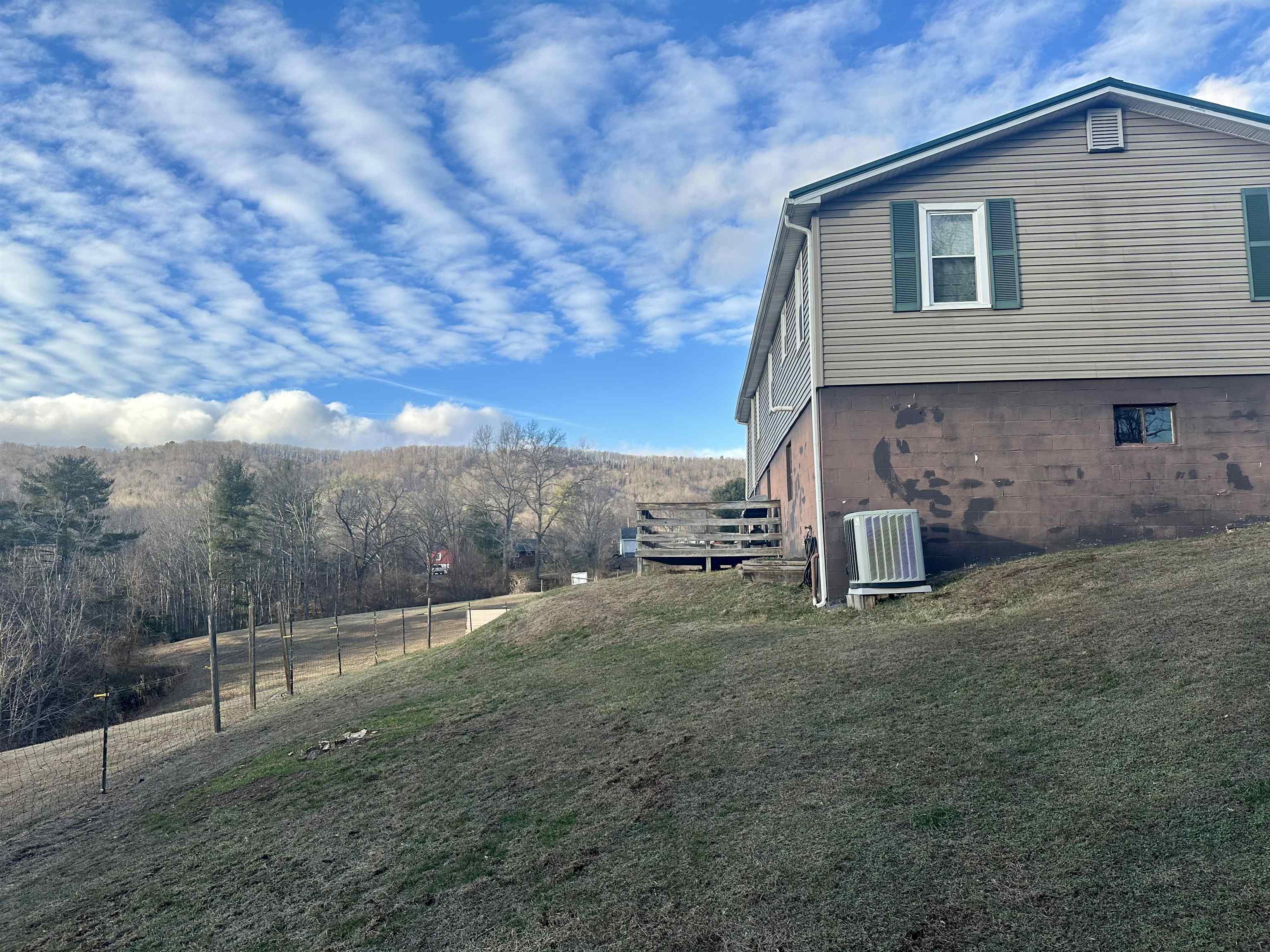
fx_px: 881
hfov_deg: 71.6
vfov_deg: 56.8
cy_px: 476
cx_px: 635
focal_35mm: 24
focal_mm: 6.86
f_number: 1.78
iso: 80
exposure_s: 1/2028
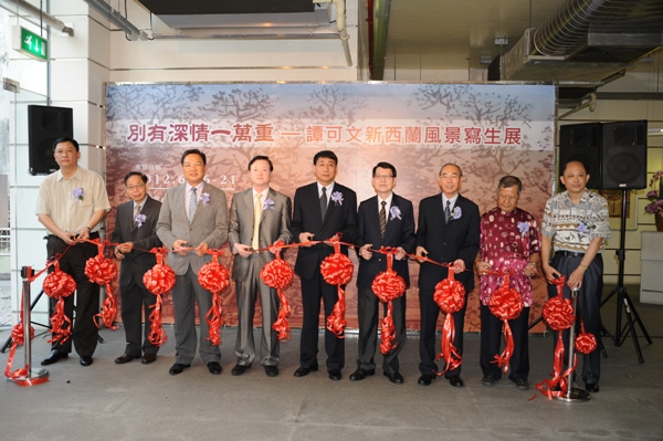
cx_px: 332
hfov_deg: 58.8
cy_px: 220
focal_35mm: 32
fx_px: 589
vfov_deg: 41.0
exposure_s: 1/60
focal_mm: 32
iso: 800
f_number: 5
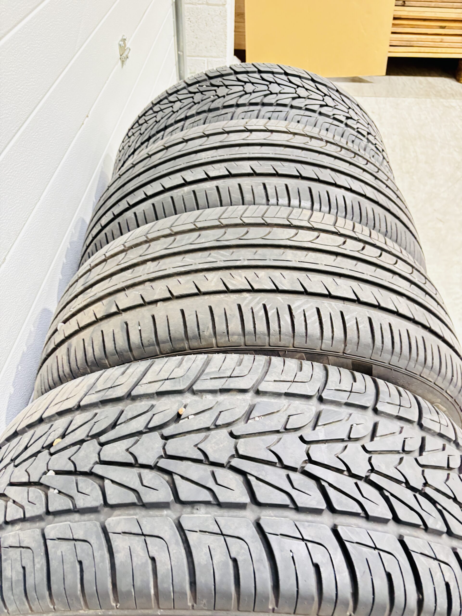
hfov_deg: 53.1
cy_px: 308
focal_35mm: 26
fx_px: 463
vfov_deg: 67.3
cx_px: 231
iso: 500
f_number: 1.6
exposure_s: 1/33
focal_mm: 5.96
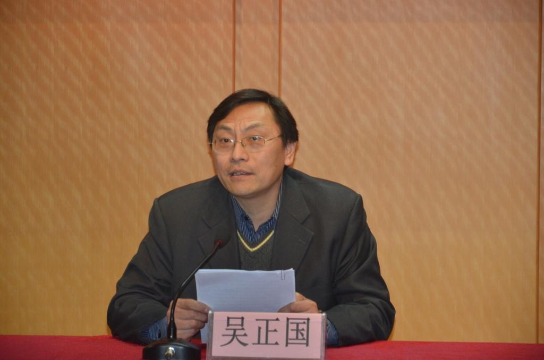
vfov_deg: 8.7
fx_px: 2375
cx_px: 272
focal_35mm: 158
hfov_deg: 13.1
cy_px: 180
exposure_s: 1/60
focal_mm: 105
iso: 800
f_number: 5.6
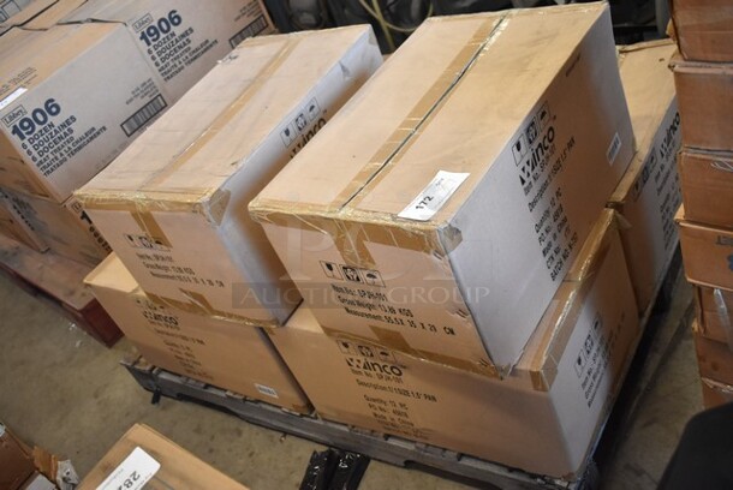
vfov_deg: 35.6
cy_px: 245
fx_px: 764
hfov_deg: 51.2
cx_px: 366
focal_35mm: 38
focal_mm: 25
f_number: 4
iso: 1600
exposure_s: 1/125
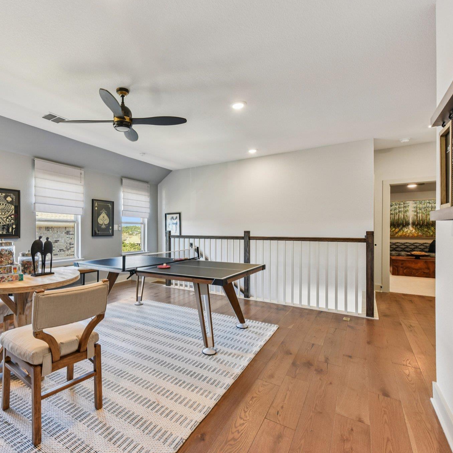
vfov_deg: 80.7
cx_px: 166
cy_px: 227
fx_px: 267
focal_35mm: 18
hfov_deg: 79.0
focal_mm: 14
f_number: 8
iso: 400
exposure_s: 1/15
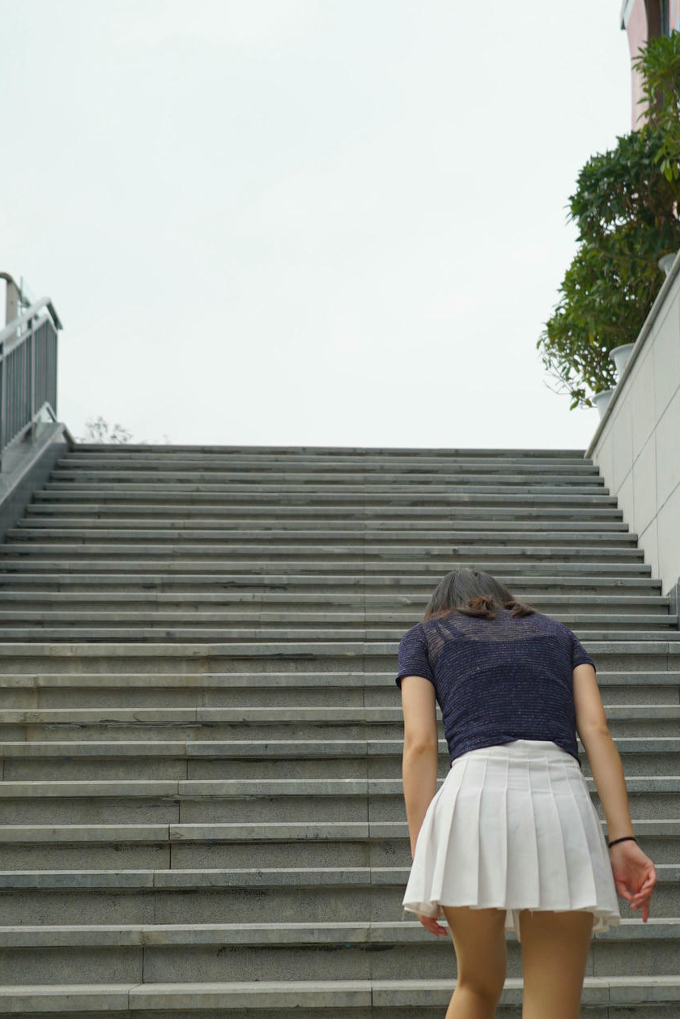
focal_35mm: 59
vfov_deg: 33.6
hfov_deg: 22.8
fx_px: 1670
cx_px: 492
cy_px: 694
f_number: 4
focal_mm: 35
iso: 100
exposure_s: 1/500
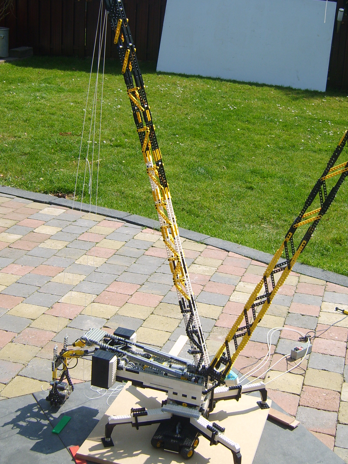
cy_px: 225
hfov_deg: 29.1
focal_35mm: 50
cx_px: 188
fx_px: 670
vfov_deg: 38.2
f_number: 7.1
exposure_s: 1/180
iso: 50
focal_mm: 7.4
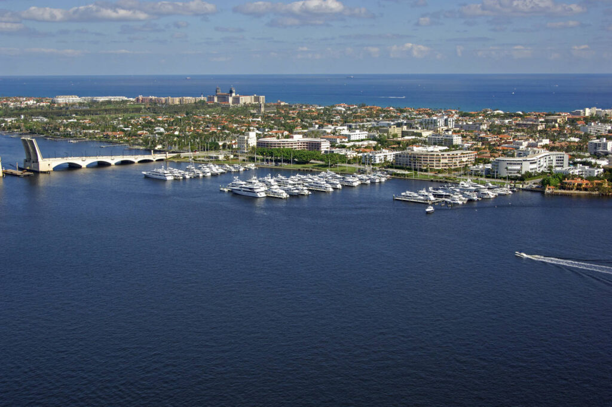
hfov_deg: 38.9
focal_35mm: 51
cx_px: 306
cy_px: 204
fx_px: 866
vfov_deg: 26.4
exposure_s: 1/1000
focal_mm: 34
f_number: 7.6
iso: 400
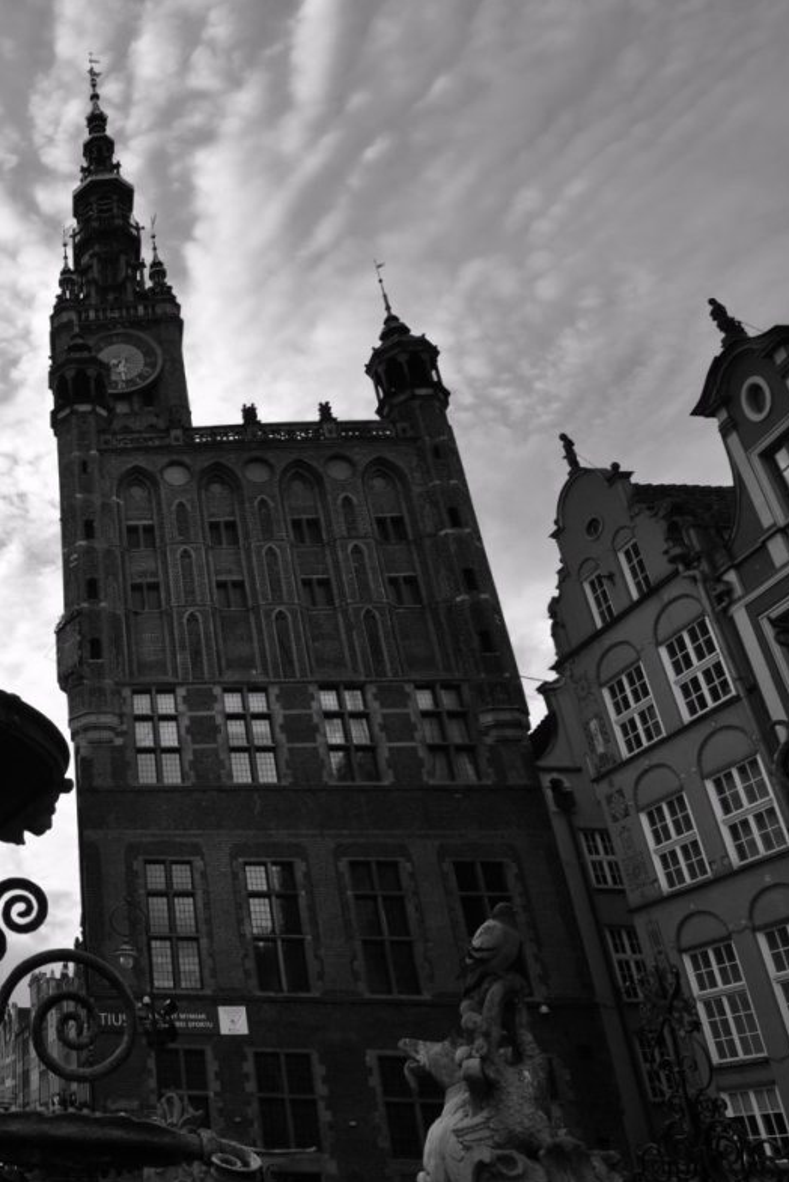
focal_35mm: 30
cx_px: -84
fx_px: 978
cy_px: 596
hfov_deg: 36.8
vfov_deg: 62.3
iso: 320
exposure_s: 1/125
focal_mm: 13
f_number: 8
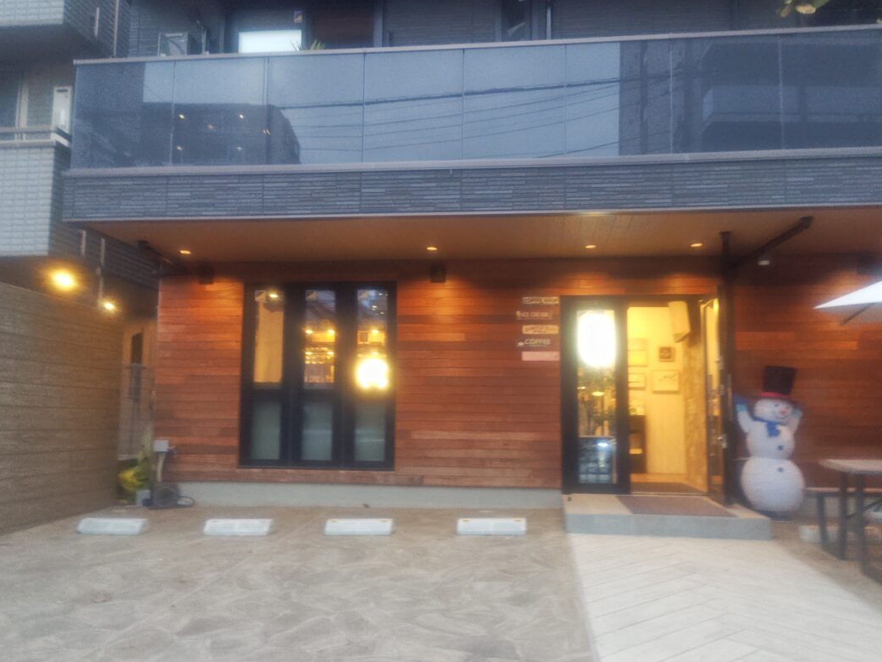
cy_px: 351
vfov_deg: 49.7
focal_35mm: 28
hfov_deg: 63.4
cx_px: 472
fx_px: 714
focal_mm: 5.56
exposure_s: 1/60
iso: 643
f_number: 1.9
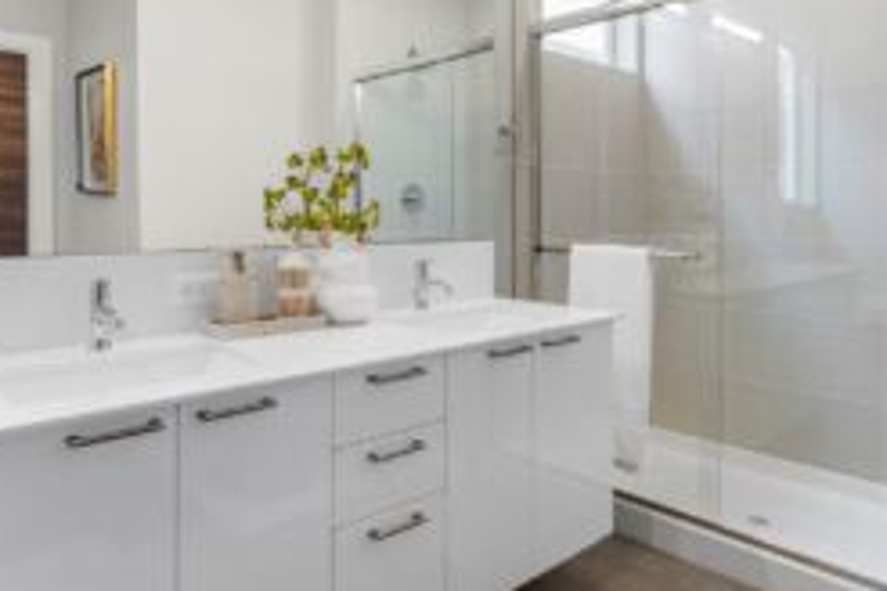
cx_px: 465
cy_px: 218
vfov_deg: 49.0
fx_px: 641
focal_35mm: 26
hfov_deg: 69.4
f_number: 9
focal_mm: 16
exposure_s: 1/15
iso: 800
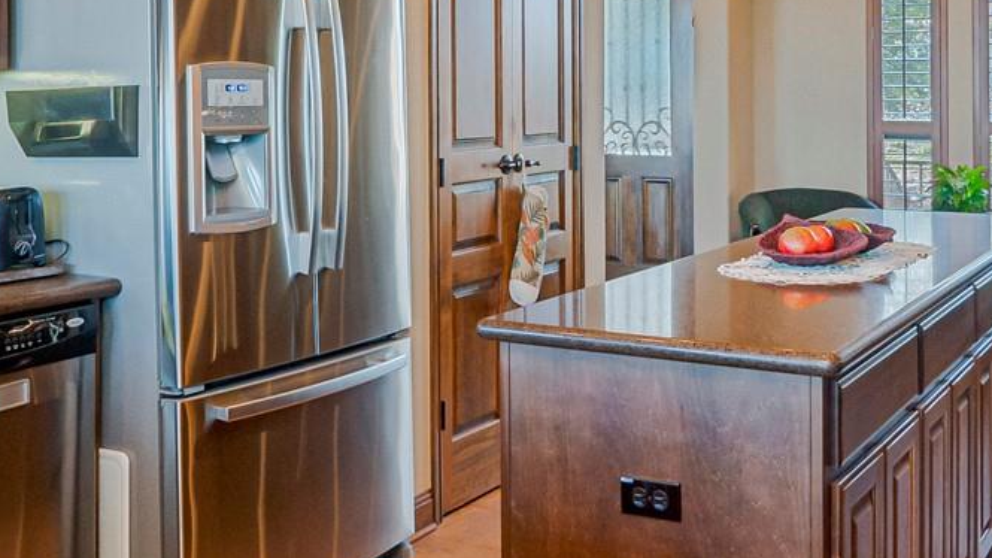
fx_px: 1236
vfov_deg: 24.9
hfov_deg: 43.7
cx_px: 488
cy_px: 98
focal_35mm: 47
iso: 500
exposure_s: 1/250
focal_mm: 7
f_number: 5
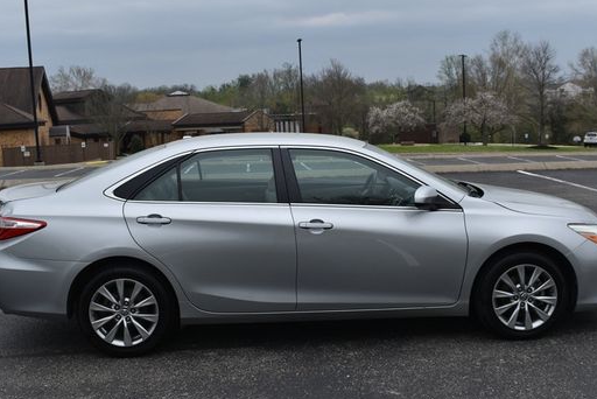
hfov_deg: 43.6
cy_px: 186
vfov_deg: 29.9
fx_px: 747
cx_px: 314
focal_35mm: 45
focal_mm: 24
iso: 110
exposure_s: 1/250
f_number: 8
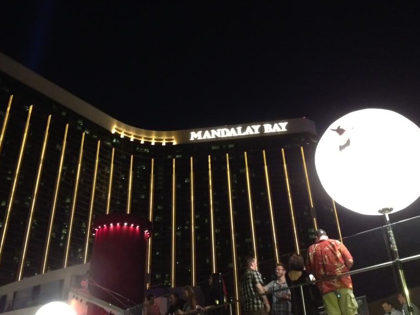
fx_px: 485
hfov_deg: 46.7
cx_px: 185
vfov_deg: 35.9
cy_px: 140
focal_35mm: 40
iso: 500
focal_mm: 4.3
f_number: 2.4
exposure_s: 1/15
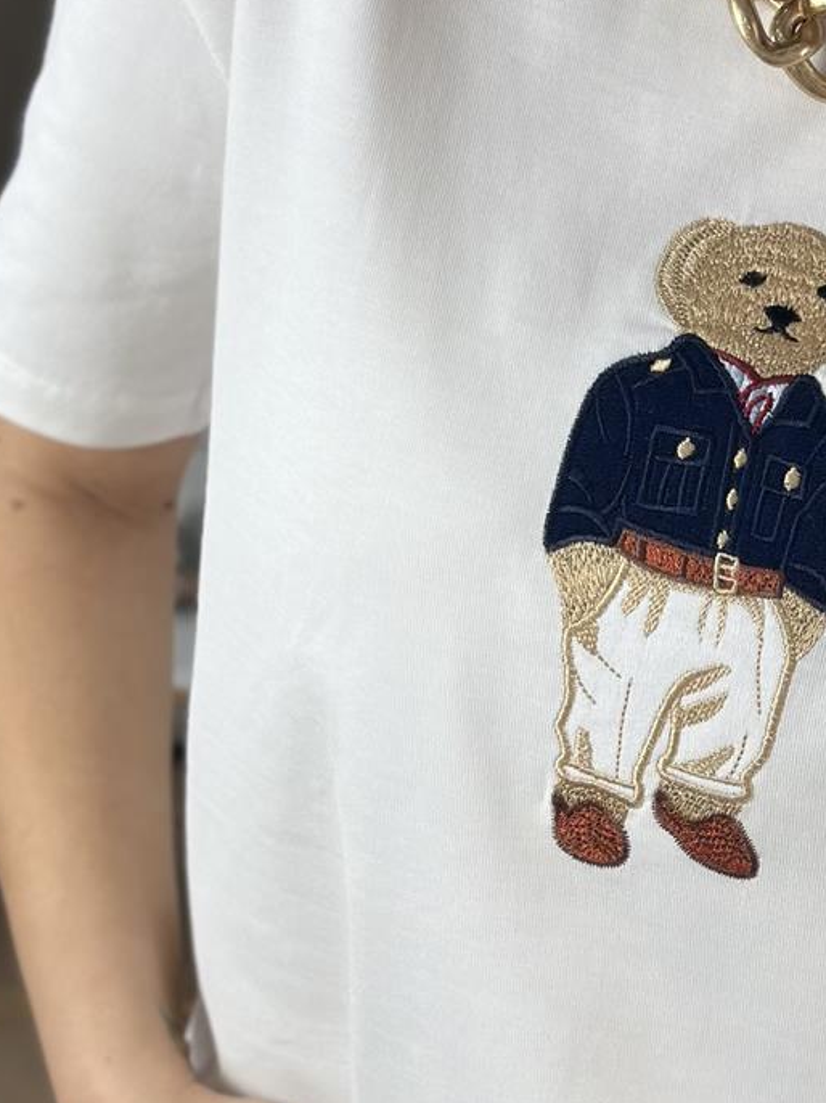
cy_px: 761
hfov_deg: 13.1
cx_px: 712
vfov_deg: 17.5
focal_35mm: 112
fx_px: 3566
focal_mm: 6.86
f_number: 1.78
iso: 80
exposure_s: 1/300
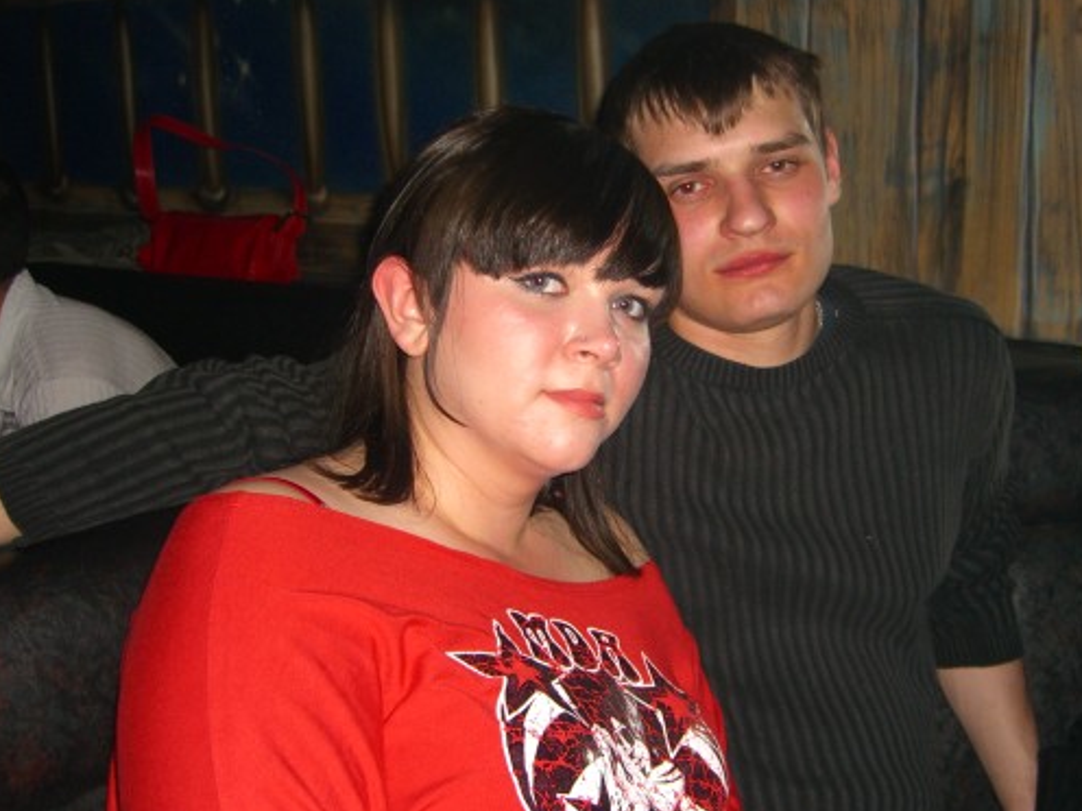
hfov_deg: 41.1
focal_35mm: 46
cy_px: 414
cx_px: 630
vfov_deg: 31.5
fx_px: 1438
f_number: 2.8
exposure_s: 1/60
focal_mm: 7.9
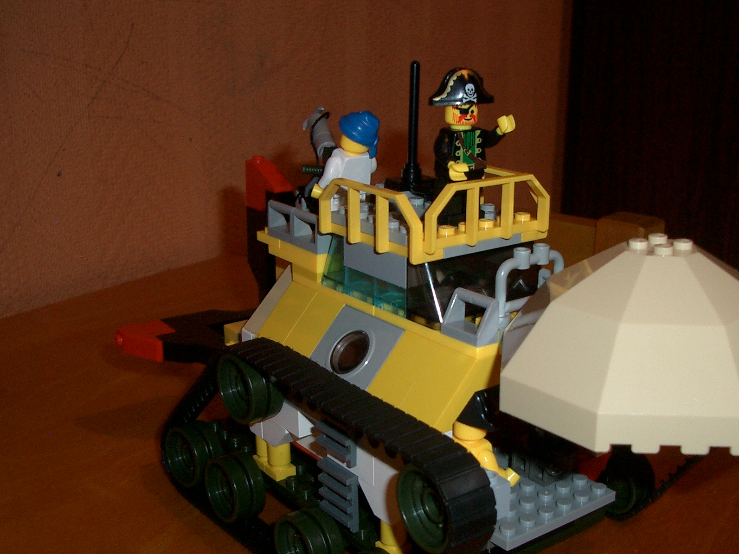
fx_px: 961
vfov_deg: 32.1
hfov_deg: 42.0
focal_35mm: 45
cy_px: 332
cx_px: 395
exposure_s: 1/40
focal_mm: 5.8
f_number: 2.6
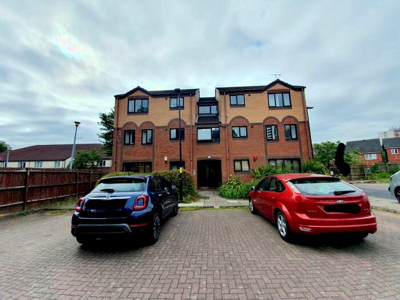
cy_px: 150
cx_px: 200
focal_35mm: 13
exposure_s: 1/1429
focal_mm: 1.8
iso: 50
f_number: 2.2
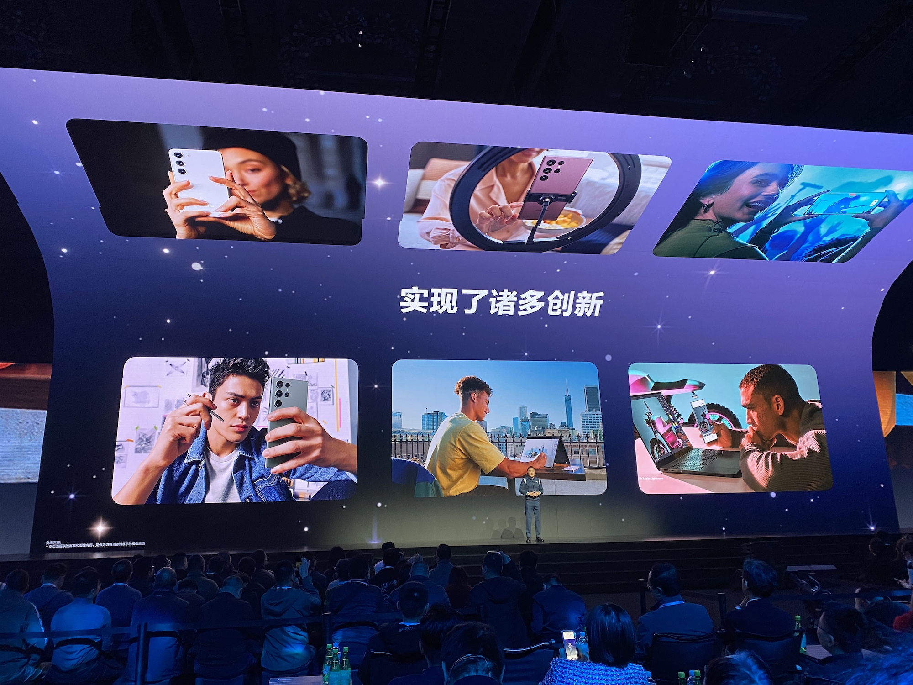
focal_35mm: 26
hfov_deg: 67.3
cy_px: 342
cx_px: 456
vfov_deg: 53.1
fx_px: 686
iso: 160
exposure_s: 1/60
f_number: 1.8
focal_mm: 4.25
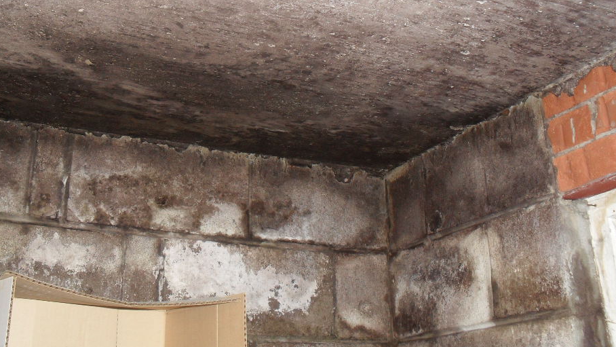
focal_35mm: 43
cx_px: 290
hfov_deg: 47.3
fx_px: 702
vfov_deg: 27.5
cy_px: 113
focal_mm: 6.3
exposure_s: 1/45
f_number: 3.2
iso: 200
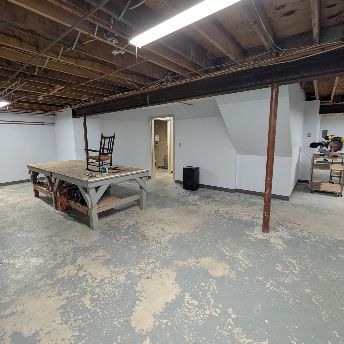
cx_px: 169
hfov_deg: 91.1
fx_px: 169
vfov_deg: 91.1
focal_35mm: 15
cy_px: 165
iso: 59
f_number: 1.7
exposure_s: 1/40
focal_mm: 2.02
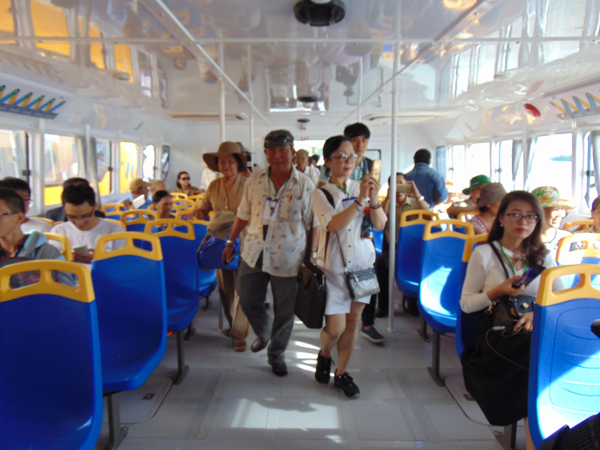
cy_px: 225
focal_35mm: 25
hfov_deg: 69.4
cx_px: 300
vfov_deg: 54.9
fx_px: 433
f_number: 3
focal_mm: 4.5
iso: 80
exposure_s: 1/80
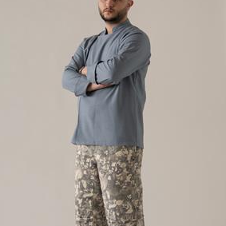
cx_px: 109
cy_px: 129
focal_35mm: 170
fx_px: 1256
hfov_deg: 10.3
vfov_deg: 10.3
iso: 320
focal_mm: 122
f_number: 11
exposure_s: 1/160
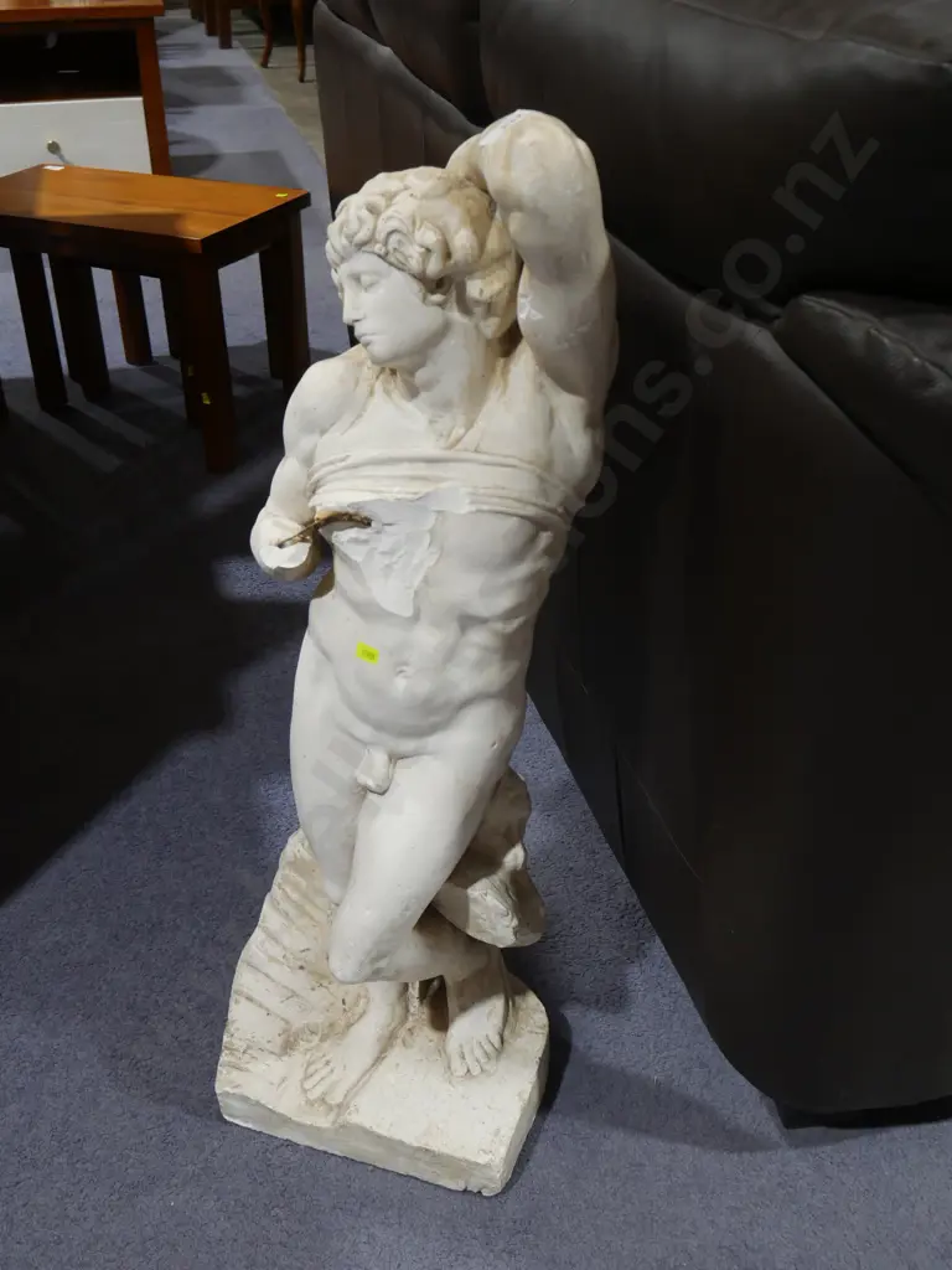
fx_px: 1393
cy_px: 635
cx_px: 476
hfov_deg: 37.7
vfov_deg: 49.0
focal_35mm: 38
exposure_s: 1/60
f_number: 5.3
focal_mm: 19
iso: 640
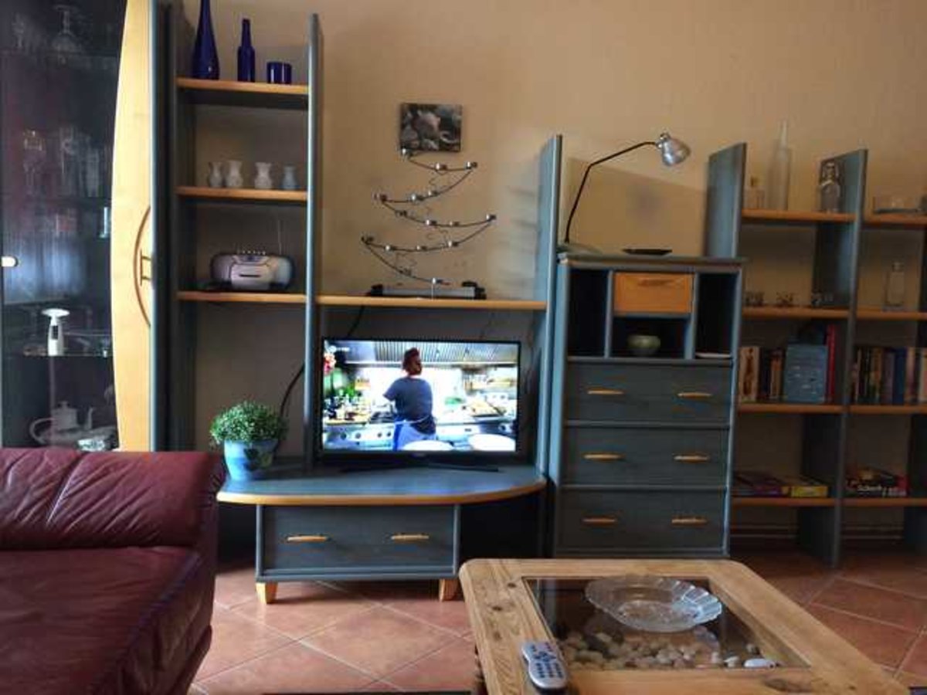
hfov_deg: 61.7
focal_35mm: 29
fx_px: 777
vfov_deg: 48.2
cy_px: 348
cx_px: 464
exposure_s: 1/33
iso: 320
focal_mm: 4.15
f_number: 2.2
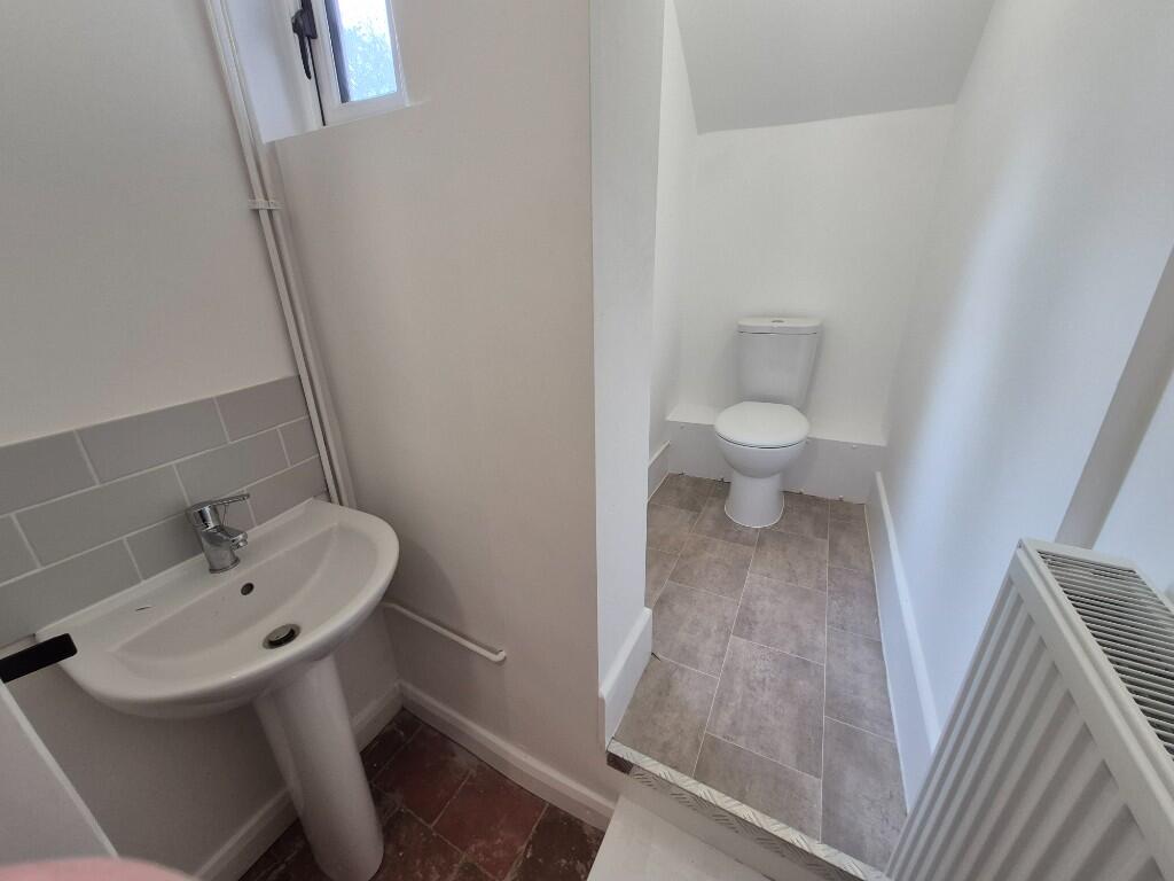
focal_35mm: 13
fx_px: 441
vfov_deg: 89.9
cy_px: 440
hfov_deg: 106.2
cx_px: 587
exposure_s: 1/50
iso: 100
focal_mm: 1.74
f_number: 2.2
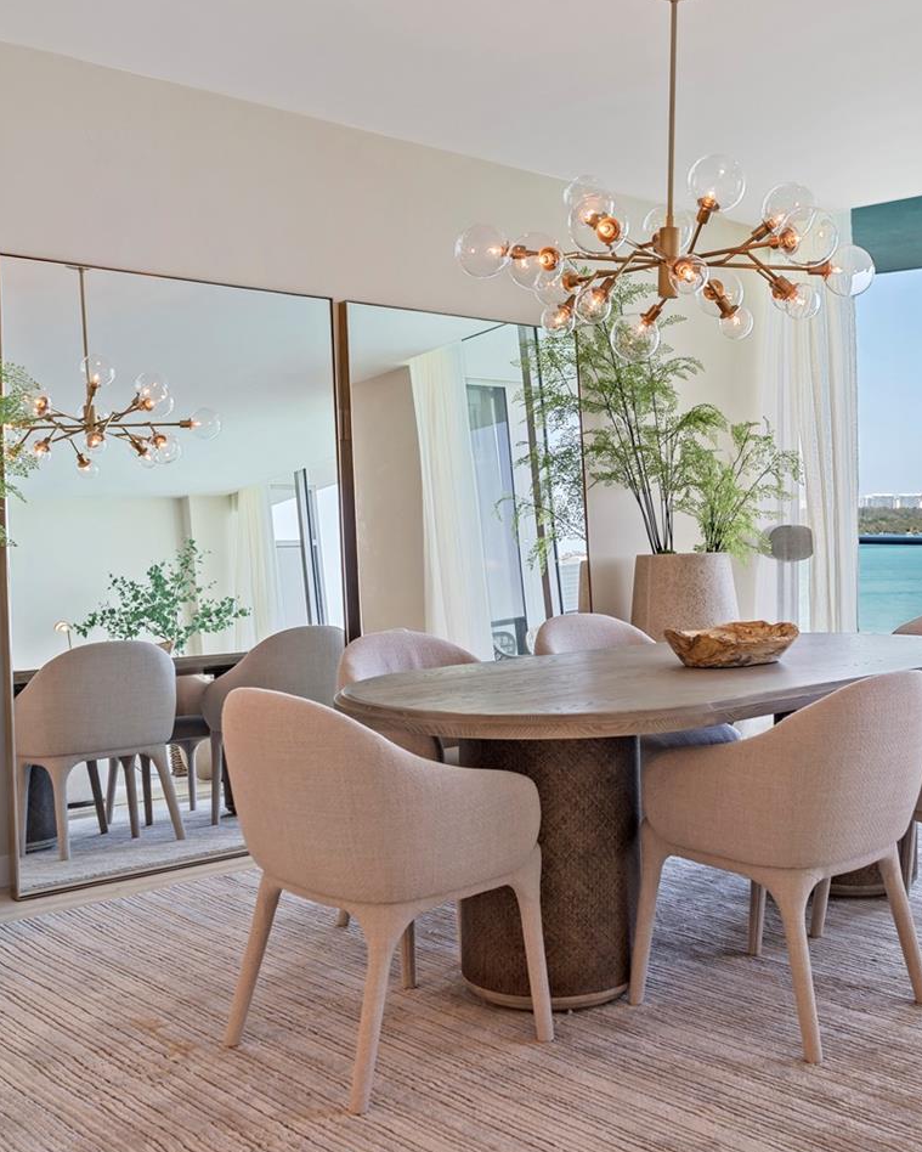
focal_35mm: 38
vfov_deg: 47.9
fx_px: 1296
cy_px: 583
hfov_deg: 38.9
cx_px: 578
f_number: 5
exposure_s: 1/8
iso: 400
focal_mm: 24
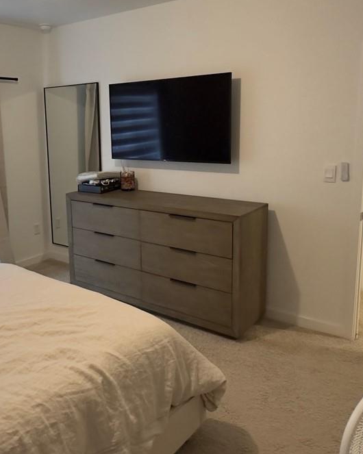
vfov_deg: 53.9
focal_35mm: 33
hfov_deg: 43.6
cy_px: 188
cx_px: 110
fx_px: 443
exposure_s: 1/60
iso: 400
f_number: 2.2
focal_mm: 2.22
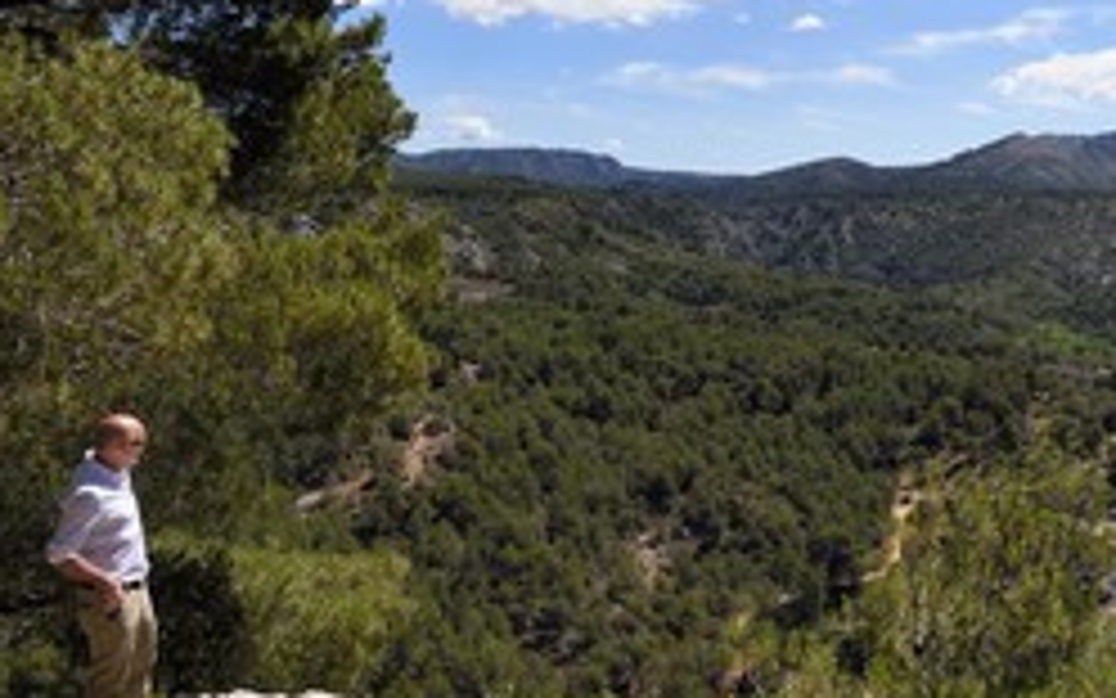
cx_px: 778
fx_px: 1521
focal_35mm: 50
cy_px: 446
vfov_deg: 25.7
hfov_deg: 39.6
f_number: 14
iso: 200
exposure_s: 1/250
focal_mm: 29
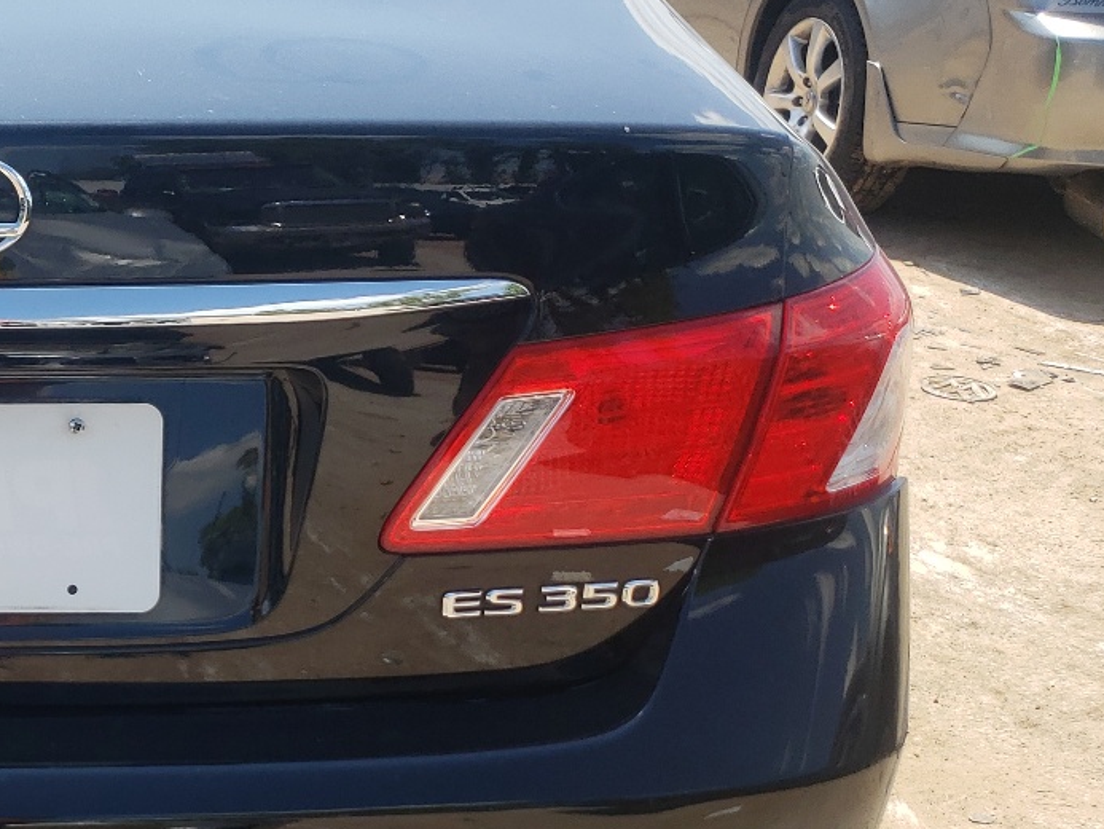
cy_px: 596
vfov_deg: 24.2
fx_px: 1914
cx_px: -57
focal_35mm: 60
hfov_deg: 29.5
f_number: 1.5
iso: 50
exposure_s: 1/1429
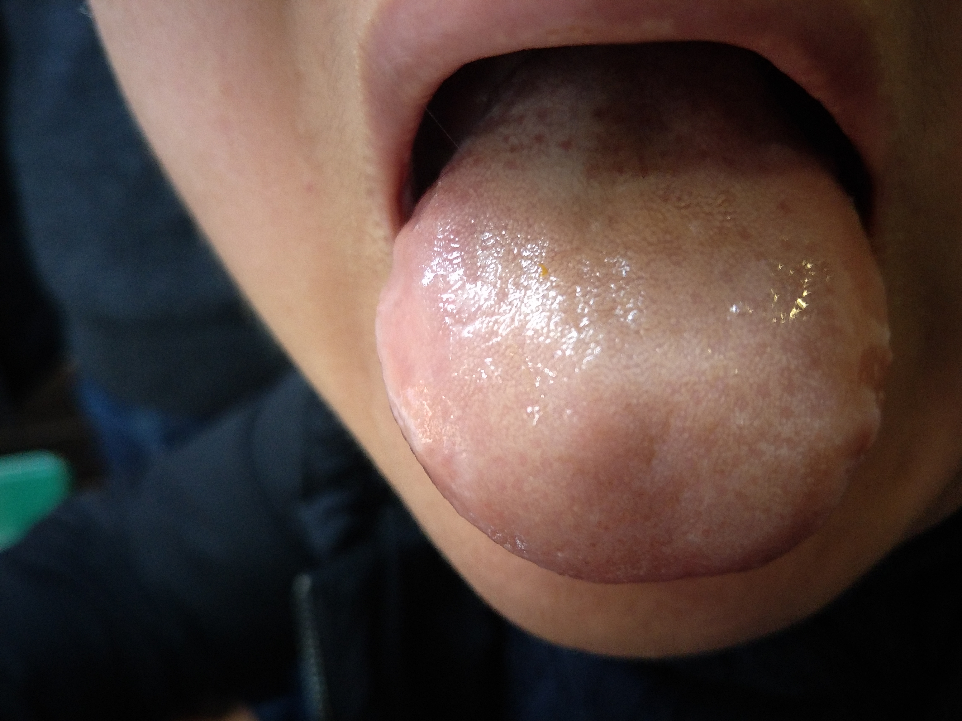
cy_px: 360
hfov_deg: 71.6
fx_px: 667
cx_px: 481
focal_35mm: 24
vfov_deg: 56.8
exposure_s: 1/14
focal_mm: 4.1
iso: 437
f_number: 1.7
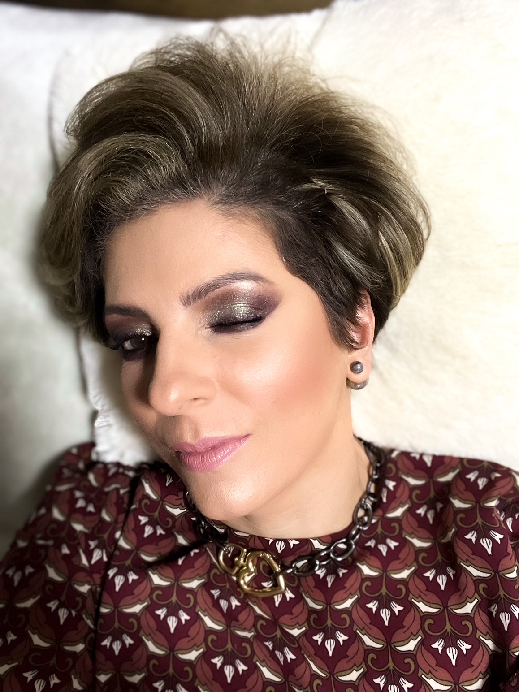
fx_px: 600
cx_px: 260
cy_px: 346
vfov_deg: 60.0
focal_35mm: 30
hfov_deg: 46.8
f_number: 2.2
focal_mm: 2.71
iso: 320
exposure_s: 1/30
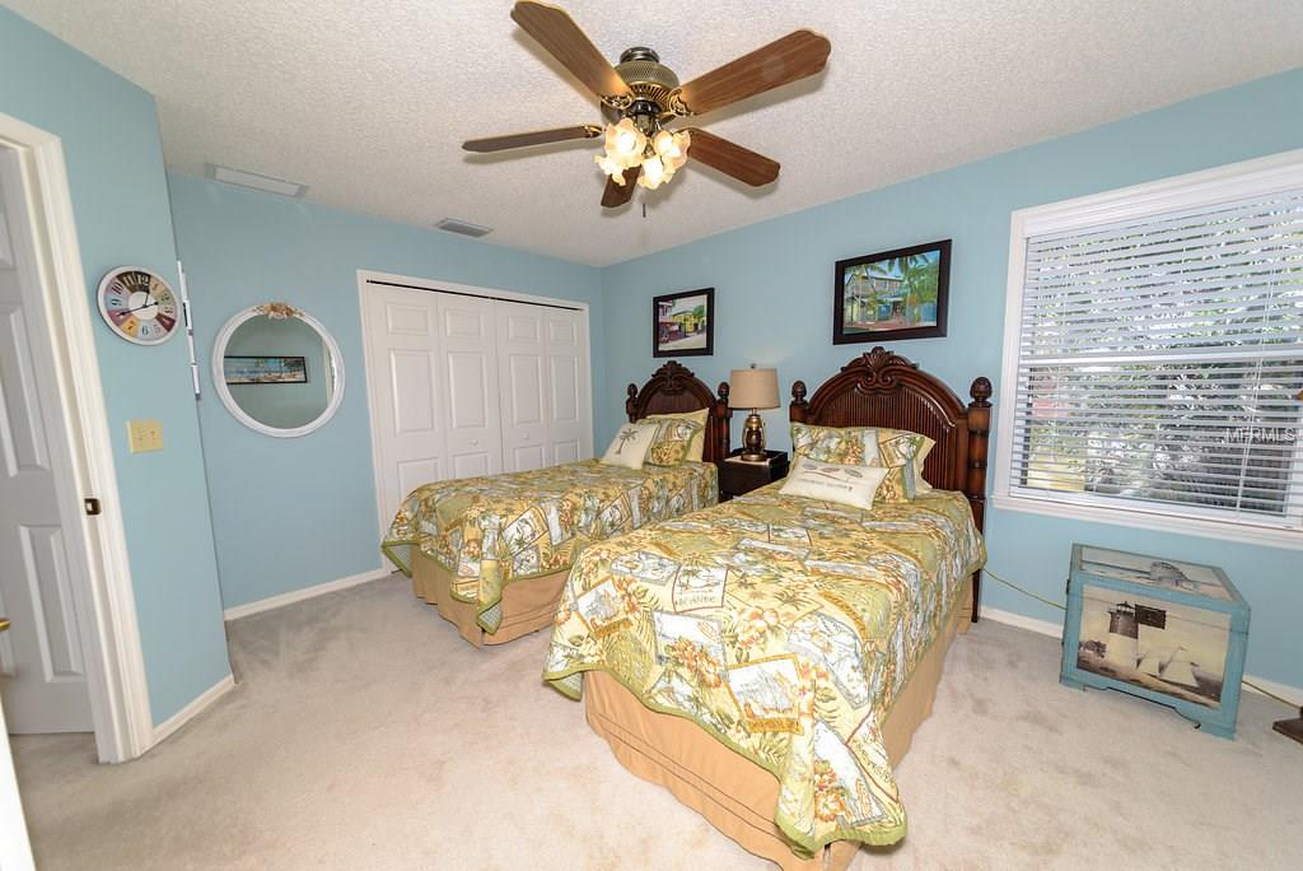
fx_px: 435
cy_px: 436
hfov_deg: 112.6
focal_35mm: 12
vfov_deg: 90.1
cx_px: 652
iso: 100
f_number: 5.6
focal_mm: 12
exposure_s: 1/60
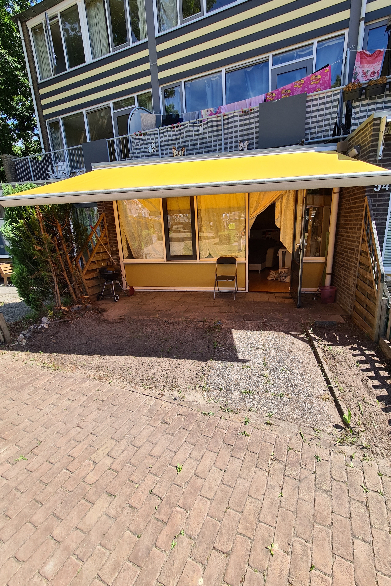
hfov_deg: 81.0
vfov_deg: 104.3
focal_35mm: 14
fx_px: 228
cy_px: 294
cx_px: 213
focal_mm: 2.22
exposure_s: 1/770
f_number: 2.2
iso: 64
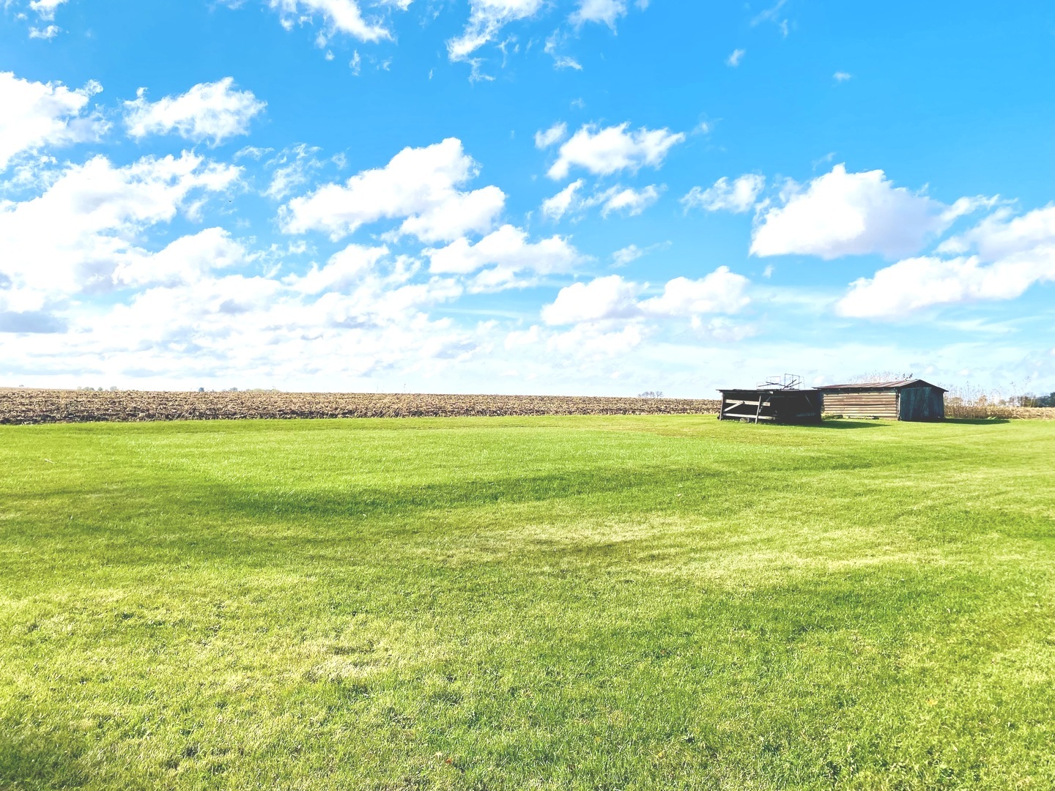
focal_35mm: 26
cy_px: 396
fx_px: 792
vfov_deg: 53.1
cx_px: 528
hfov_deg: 67.3
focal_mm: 4.25
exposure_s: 1/3984
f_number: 1.8
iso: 32
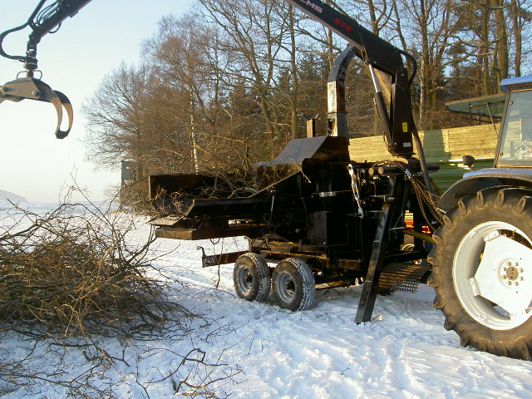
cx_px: 266
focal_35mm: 39
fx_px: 599
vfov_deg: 36.8
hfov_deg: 47.9
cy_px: 200
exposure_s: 1/96.2
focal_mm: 8
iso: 100
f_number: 4.7
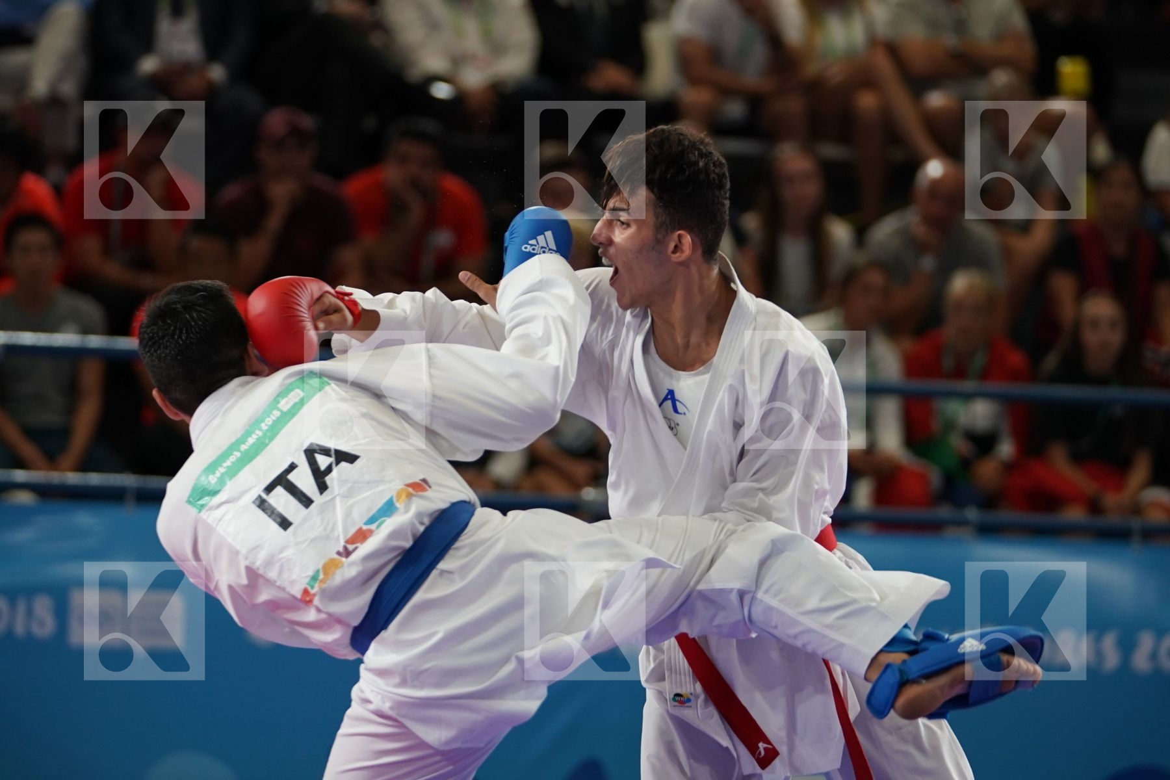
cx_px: 585
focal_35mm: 231
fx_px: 7507
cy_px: 390
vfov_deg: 5.9
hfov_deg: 8.9
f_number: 2.8
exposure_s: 1/1000
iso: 1250
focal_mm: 154
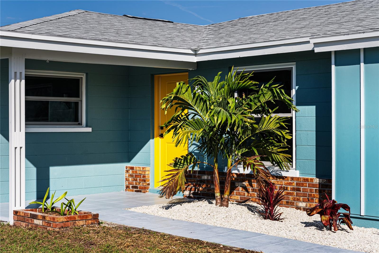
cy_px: 126
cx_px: 190
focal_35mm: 63
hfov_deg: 31.9
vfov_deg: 21.6
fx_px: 663
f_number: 8
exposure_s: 1/1250
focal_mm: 63
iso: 400
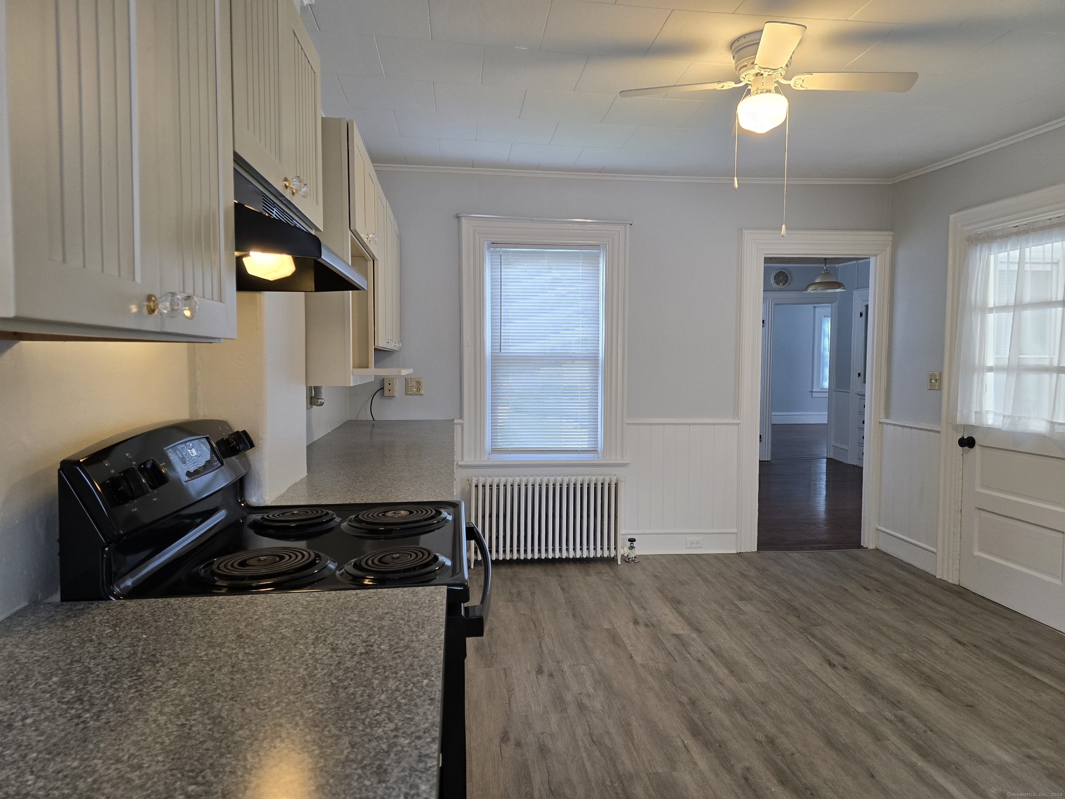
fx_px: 708
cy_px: 400
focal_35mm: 23
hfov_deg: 73.9
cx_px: 532
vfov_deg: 58.9
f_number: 1.7
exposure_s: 1/120
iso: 125
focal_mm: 6.3
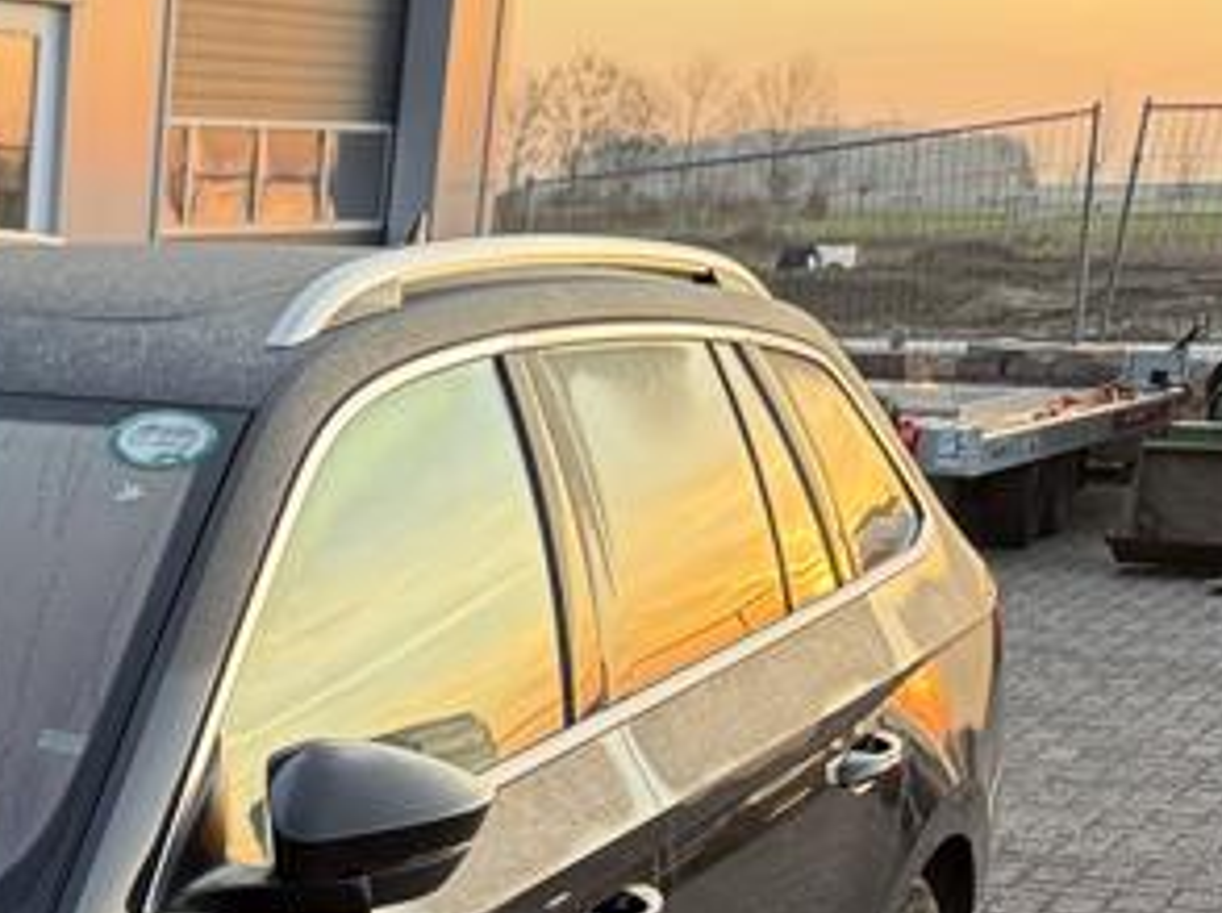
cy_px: 1263
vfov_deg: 16.4
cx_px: -663
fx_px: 2962
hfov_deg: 19.9
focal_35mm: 84
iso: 200
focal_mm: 6.76
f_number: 1.78
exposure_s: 1/121
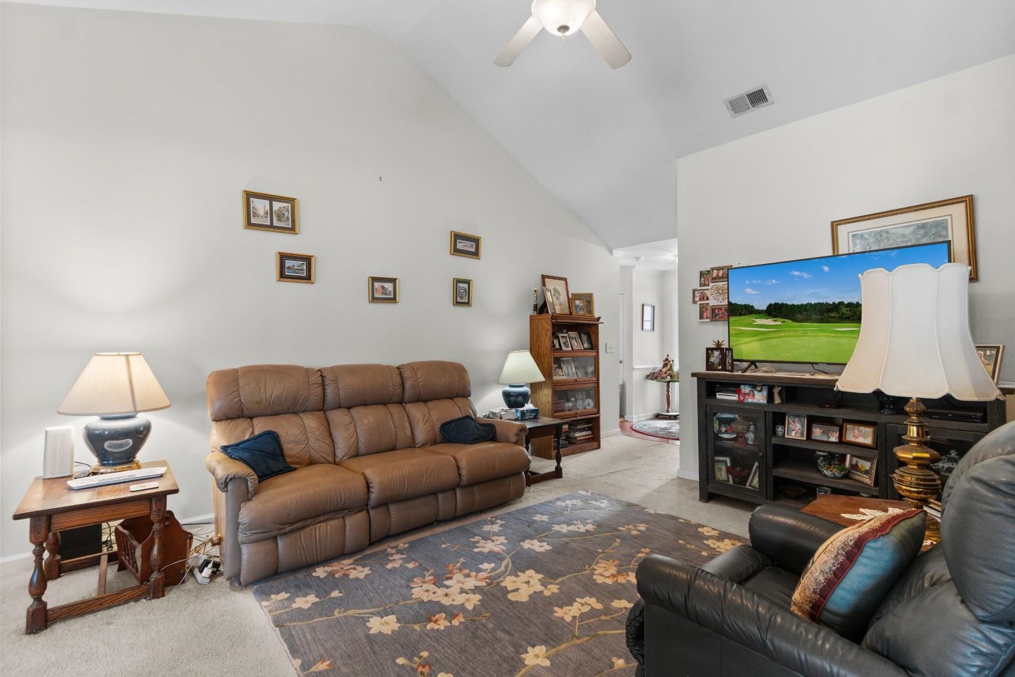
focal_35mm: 15
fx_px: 423
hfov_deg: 100.4
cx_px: 508
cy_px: 338
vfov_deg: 77.3
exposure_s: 1/5
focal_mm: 10
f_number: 4.5
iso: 100
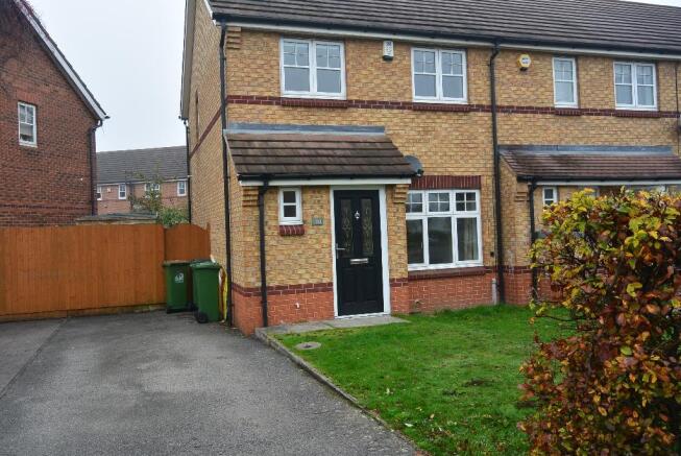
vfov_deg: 45.1
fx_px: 549
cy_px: 228
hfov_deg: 63.6
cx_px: 340
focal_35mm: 29
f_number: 4
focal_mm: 11
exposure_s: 1/250
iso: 110
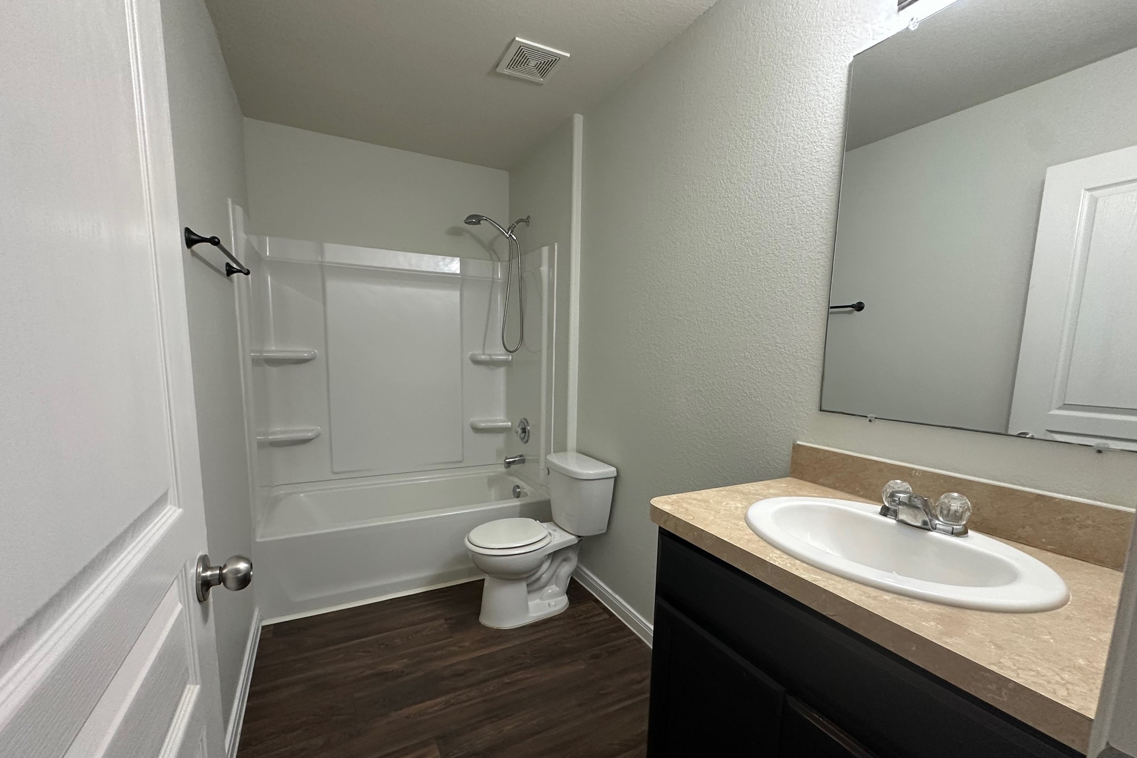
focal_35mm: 15
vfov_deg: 77.1
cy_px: 416
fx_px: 474
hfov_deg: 100.4
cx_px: 564
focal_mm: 2.22
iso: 250
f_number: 2.2
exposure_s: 1/60
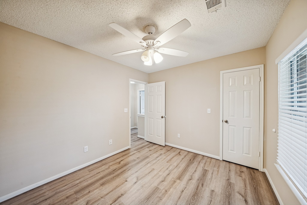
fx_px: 102
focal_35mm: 12
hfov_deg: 112.6
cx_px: 154
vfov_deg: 90.0
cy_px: 102
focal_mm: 12
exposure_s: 1/10
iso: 640
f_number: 8
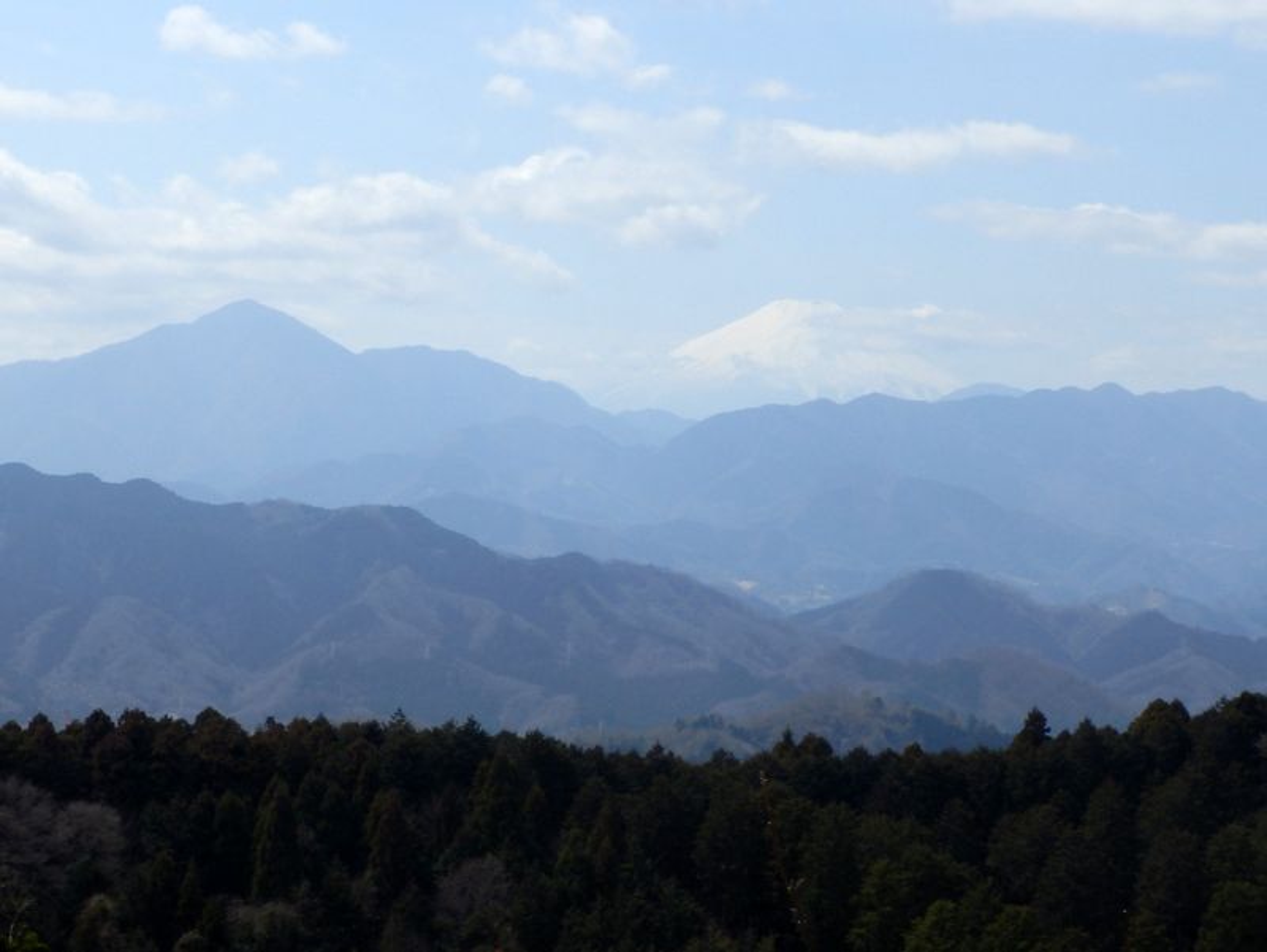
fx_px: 3223
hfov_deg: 22.2
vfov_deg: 16.8
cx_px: 634
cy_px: 476
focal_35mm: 88
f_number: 13
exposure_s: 1/200
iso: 80
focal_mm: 15.5
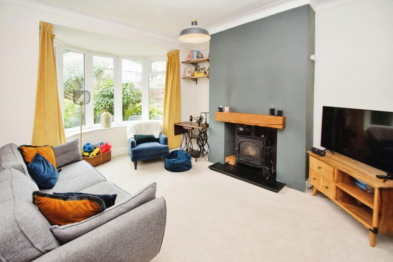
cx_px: 196
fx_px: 164
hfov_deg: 100.4
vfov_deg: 77.3
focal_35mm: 15
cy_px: 131
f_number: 5.6
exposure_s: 1/125
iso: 800
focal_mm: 10
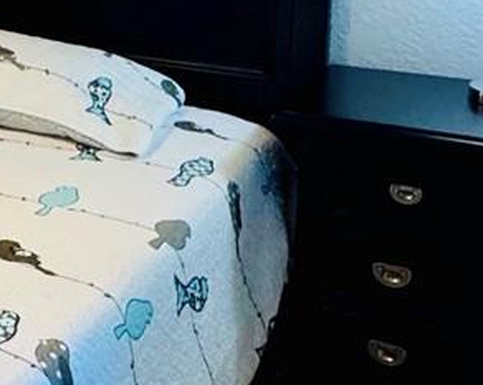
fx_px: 1071
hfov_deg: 21.6
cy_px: -7
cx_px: -227
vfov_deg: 19.7
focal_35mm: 75
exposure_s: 1/60
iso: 250
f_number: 2.2
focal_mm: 2.22
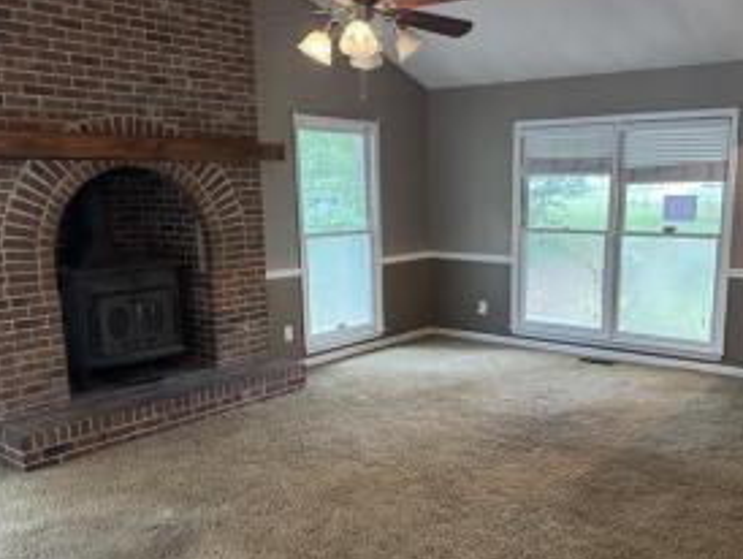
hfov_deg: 52.3
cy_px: 328
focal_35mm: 35
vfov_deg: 40.6
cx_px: 439
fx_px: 752
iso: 640
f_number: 1.78
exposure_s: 1/60
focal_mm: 6.76
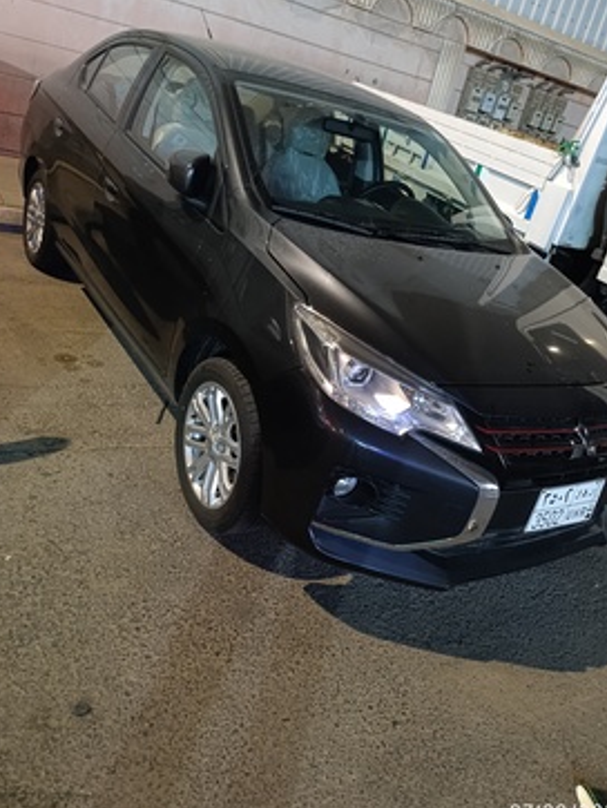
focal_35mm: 29
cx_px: 347
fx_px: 677
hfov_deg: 48.1
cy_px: 344
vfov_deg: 61.3
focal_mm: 6.14
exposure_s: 1/24
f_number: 1.6
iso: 5000
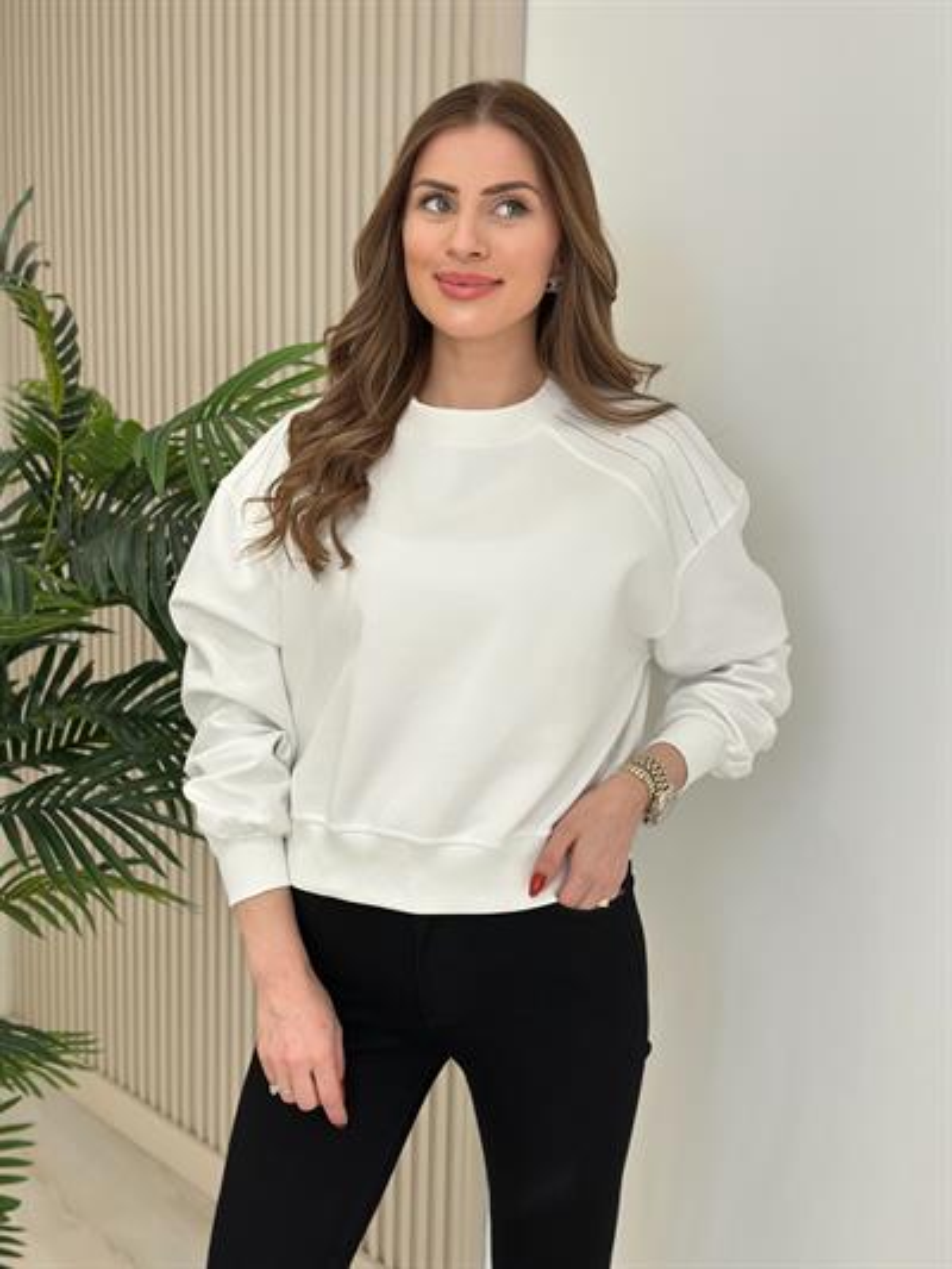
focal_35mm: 48
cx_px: 476
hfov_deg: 30.3
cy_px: 634
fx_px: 1759
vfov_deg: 39.6
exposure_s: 1/348
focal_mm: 6.86
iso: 80
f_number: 1.78
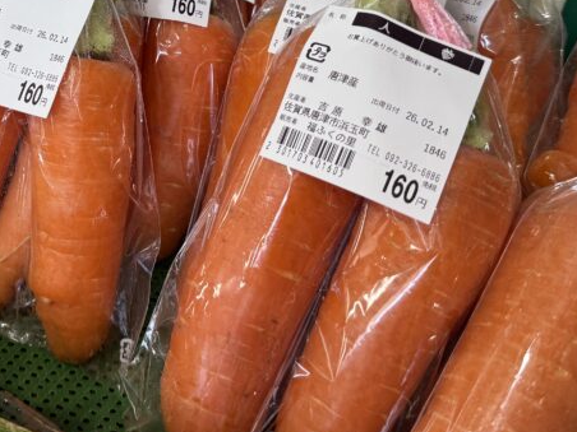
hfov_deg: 36.6
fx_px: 850
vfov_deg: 27.4
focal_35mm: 51
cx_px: 140
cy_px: 33
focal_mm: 6.76
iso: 160
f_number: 1.78
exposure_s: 1/120
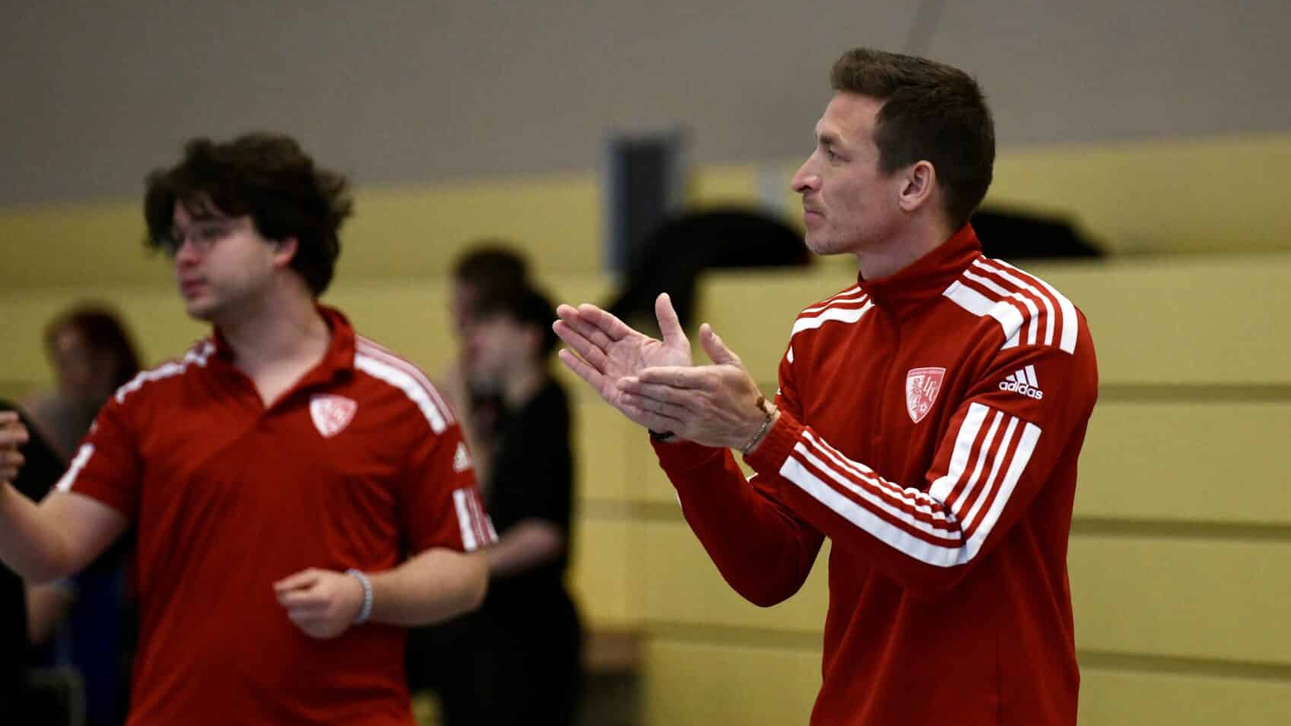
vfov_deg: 5.8
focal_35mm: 208
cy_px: 453
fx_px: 7120
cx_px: 656
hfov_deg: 10.4
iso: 5000
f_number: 2.8
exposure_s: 1/1250
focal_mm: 165
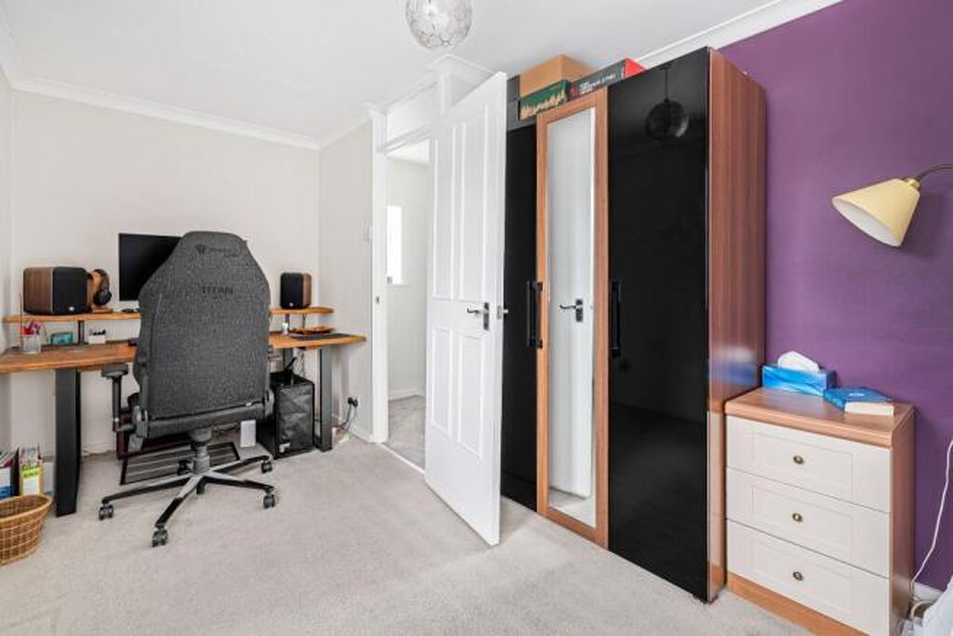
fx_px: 424
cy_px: 318
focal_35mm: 16
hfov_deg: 96.7
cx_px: 476
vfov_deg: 73.8
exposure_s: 1/2.5
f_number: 8
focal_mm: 16
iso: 100
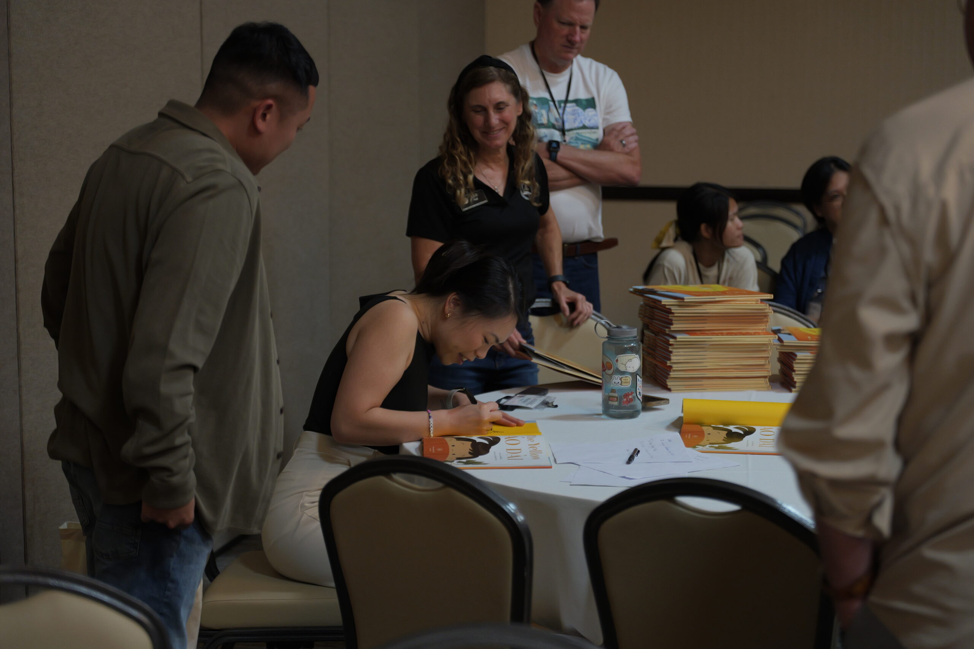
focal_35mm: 70
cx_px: 487
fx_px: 1894
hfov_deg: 28.8
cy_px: 324
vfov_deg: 19.5
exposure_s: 1/160
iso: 1600
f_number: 2.8
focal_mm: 70
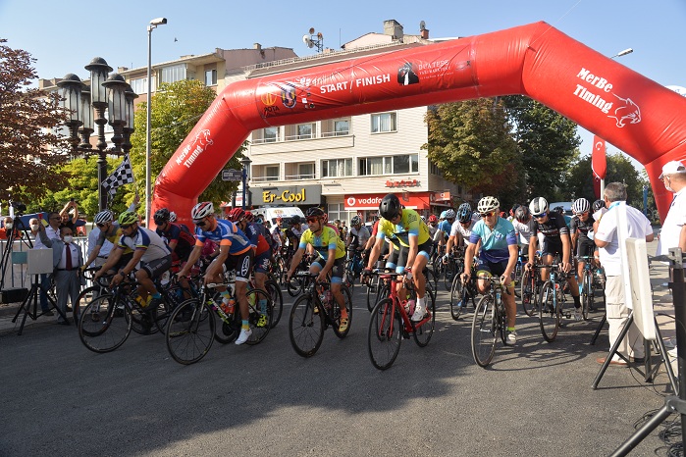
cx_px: 343
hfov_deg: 67.4
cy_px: 228
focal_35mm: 27
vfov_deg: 47.9
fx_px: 514
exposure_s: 1/200
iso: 100
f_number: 7.1
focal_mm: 27
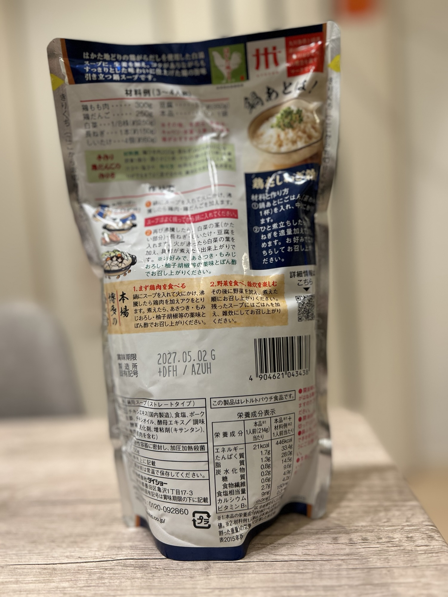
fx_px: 449
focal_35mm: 26
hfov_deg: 53.1
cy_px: 298
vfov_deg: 67.3
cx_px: 224
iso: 100
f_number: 1.5
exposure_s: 1/100
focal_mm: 5.7
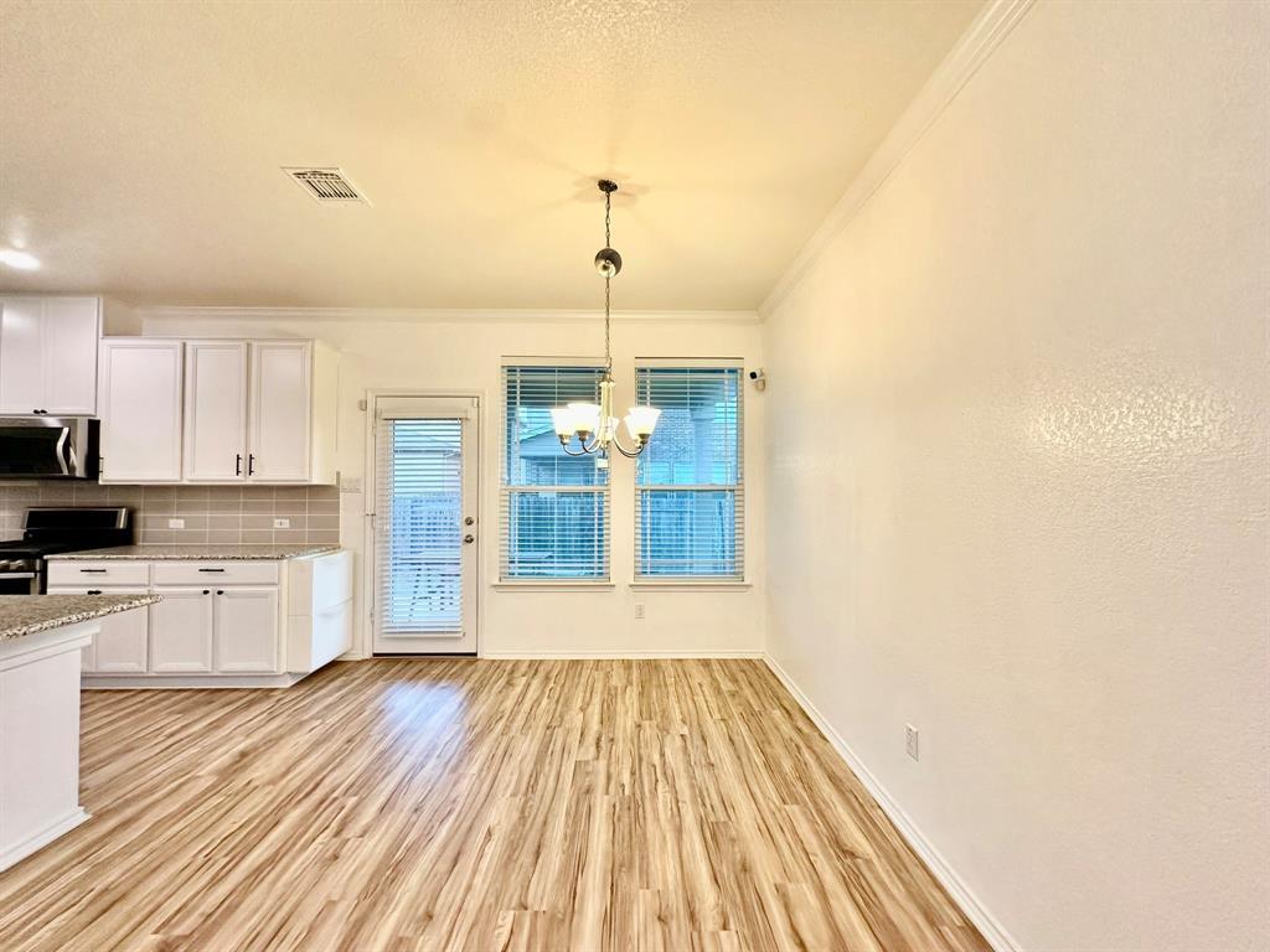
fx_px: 514
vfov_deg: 85.7
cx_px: 635
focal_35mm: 14
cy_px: 476
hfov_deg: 102.1
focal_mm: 2.22
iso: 200
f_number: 2.2
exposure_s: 1/120
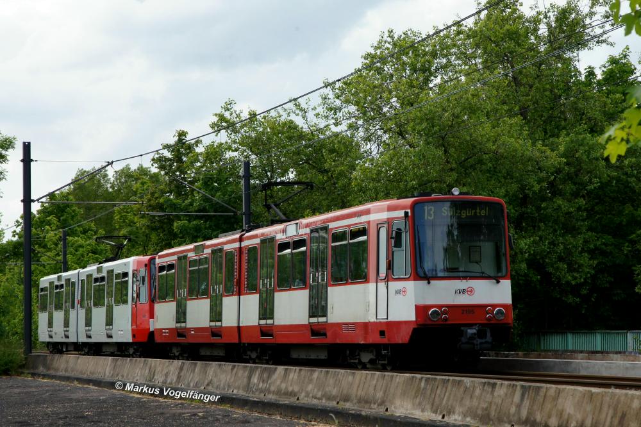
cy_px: 214
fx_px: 1869
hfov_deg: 19.5
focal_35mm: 105
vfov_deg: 13.0
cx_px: 320
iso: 800
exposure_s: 1/1600
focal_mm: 70
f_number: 8
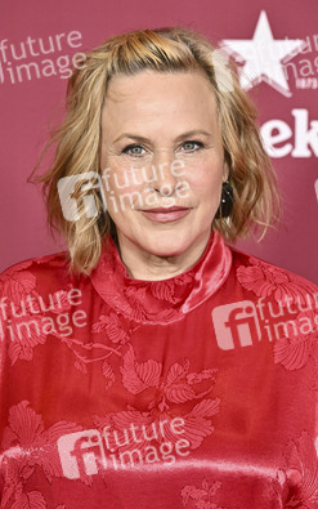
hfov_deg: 9.7
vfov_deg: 15.5
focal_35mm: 135
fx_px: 1871
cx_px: 161
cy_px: 255
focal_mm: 131
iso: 3200
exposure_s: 1/320
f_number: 4.5
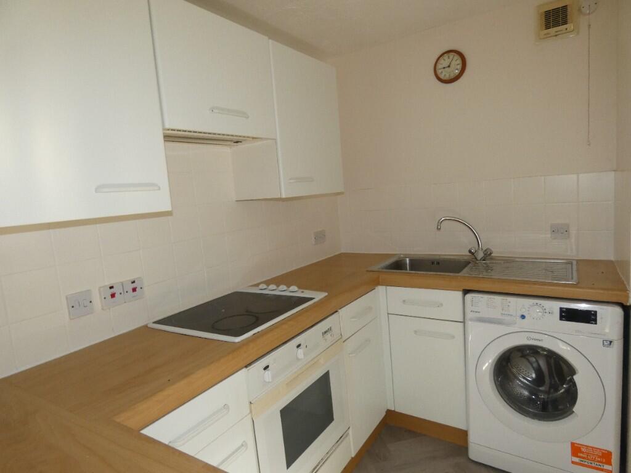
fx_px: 365
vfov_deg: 66.0
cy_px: 236
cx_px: 316
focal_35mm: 20
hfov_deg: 81.7
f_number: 2.8
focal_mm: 3.6
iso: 200
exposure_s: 1/60
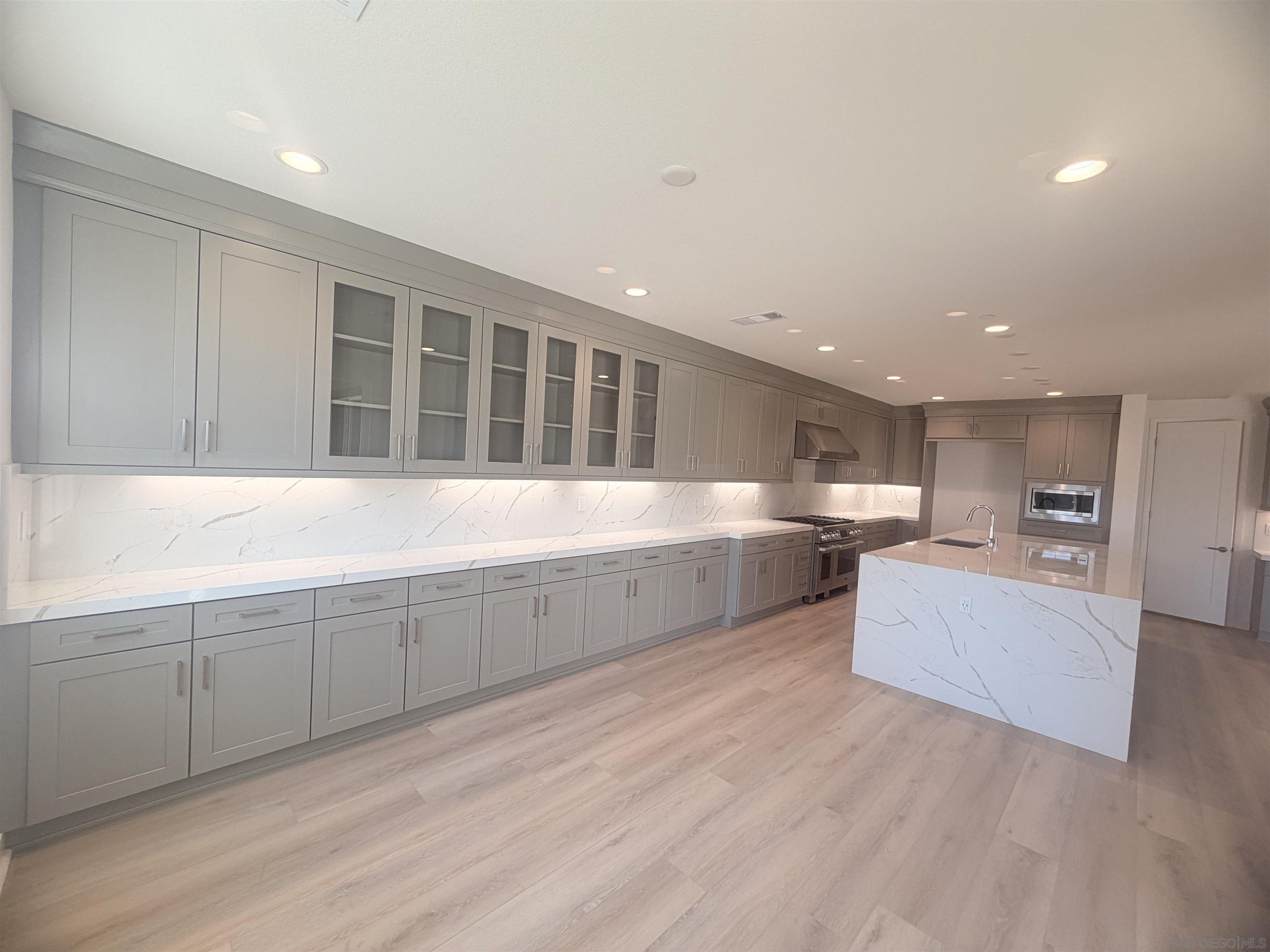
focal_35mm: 14
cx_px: 635
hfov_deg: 102.1
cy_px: 476
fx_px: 514
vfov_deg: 85.7
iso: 80
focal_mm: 2.22
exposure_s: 1/120
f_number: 2.2
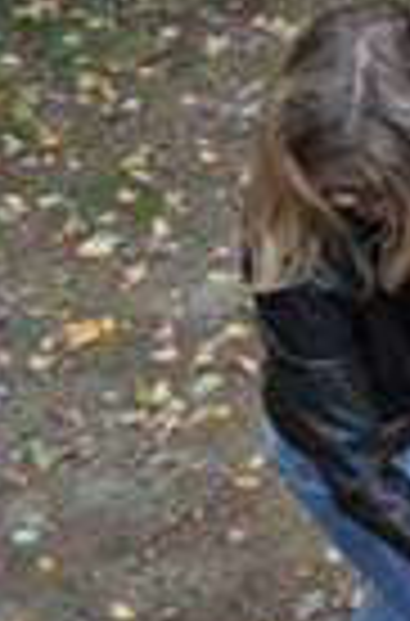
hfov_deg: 14.7
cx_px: 588
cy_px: 644
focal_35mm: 87
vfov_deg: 22.4
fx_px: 1497
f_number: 3.8
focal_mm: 20
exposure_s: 1/60
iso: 400
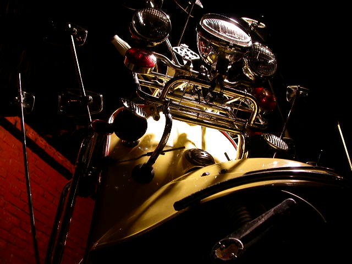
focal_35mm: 38
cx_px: 176
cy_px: 132
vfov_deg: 37.7
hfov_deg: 49.0
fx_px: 386
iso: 100
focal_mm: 7.85
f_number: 2.6
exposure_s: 1/25.1
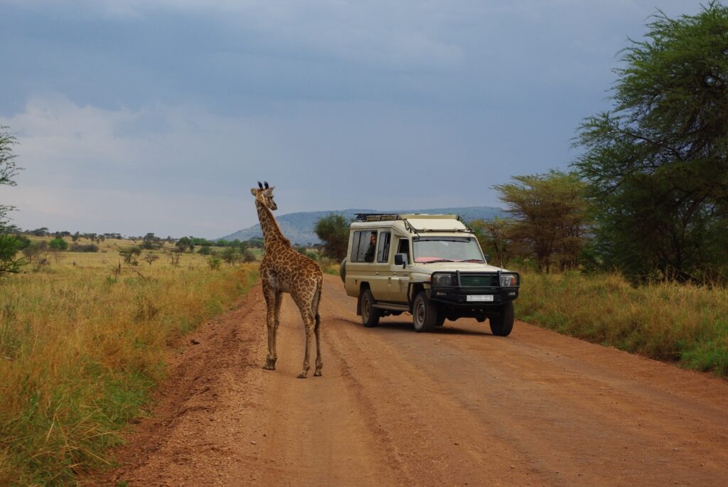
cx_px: 364
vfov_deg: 16.7
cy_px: 244
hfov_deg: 24.7
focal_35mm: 82
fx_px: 1660
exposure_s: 1/45
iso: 200
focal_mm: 55
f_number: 8
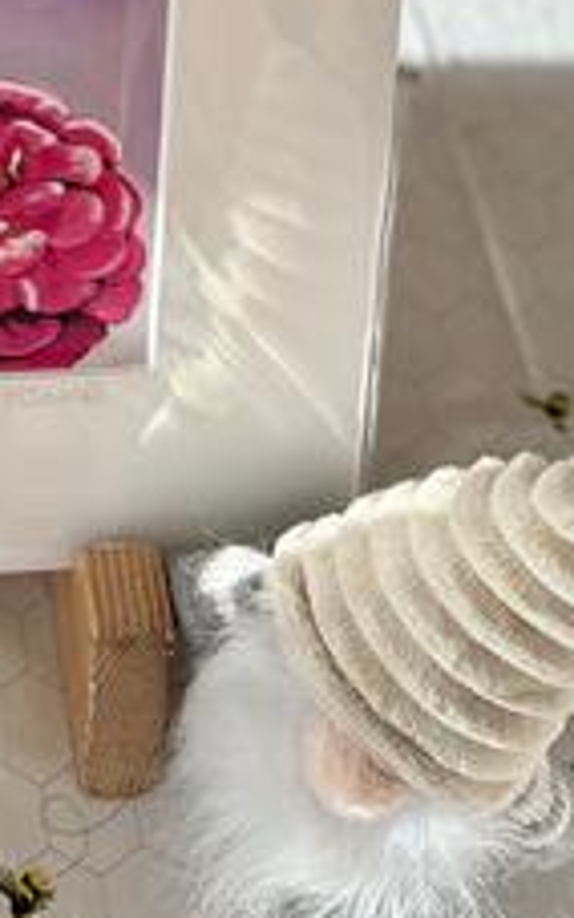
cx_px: -251
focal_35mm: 79
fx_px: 1976
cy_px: -360
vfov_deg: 22.6
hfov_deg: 15.4
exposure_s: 1/98
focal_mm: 5.96
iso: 125
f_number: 1.6
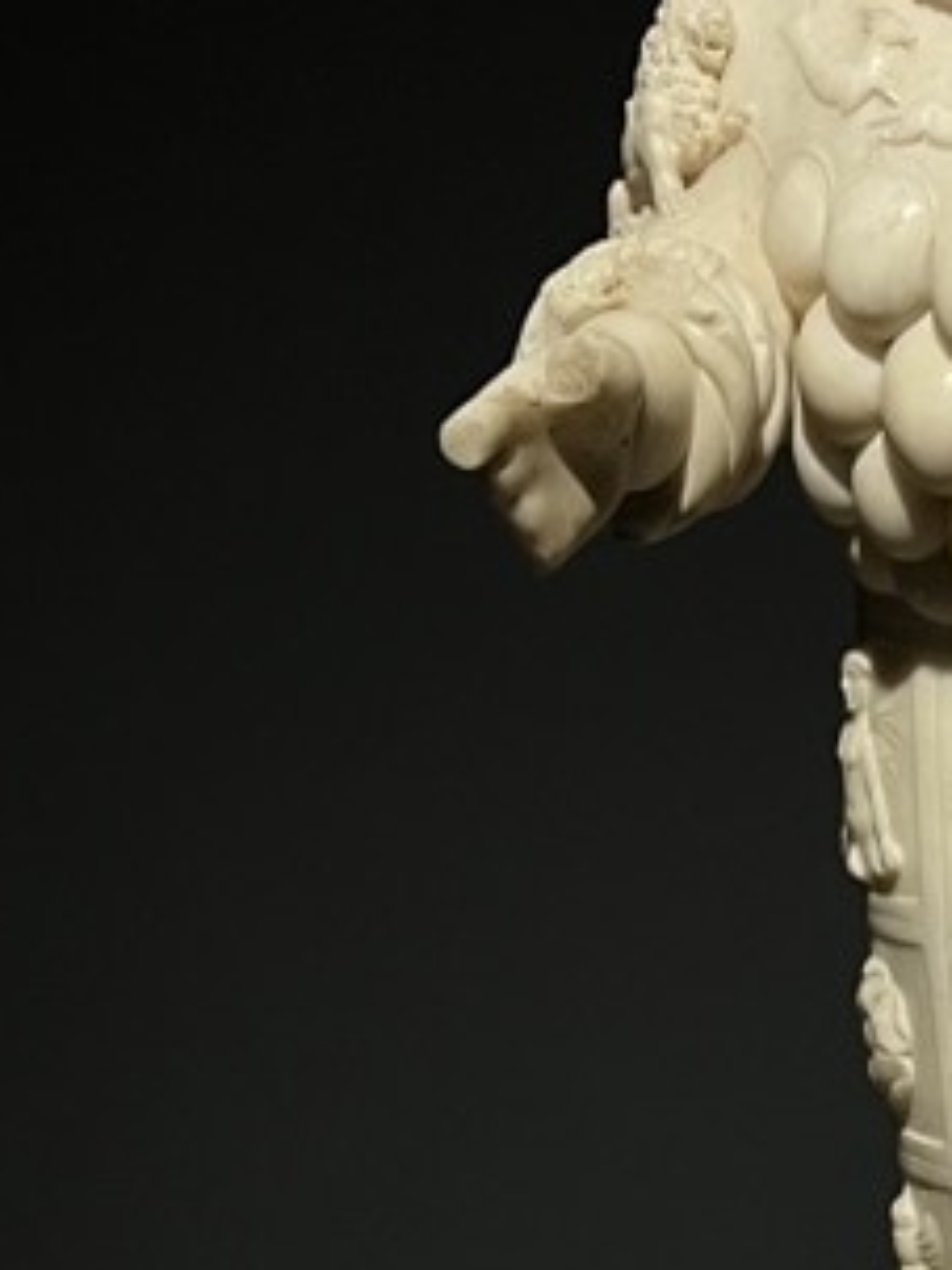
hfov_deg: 16.2
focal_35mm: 88
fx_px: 3229
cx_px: 1103
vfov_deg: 21.9
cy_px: 1073
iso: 500
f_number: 1.5
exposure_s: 1/50
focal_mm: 5.7
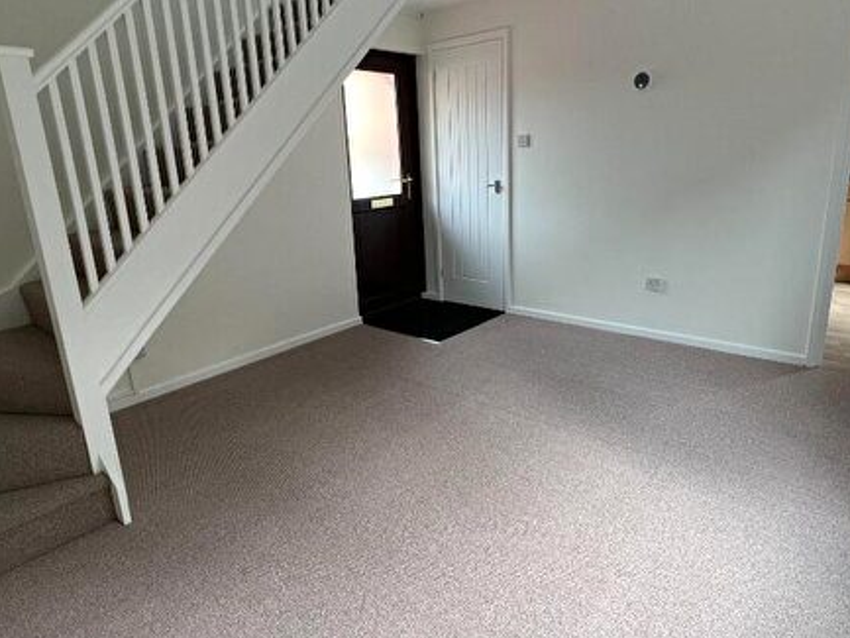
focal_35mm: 21
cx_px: 428
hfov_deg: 79.0
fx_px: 516
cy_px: 293
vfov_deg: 63.4
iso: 125
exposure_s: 1/99
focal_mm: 1.57
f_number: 1.8
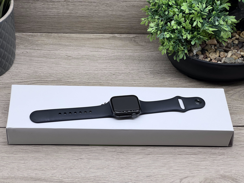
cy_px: 92
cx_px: 122
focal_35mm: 77
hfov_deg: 25.3
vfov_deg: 19.1
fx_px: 543
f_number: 2.8
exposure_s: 1/99
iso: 40
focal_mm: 9
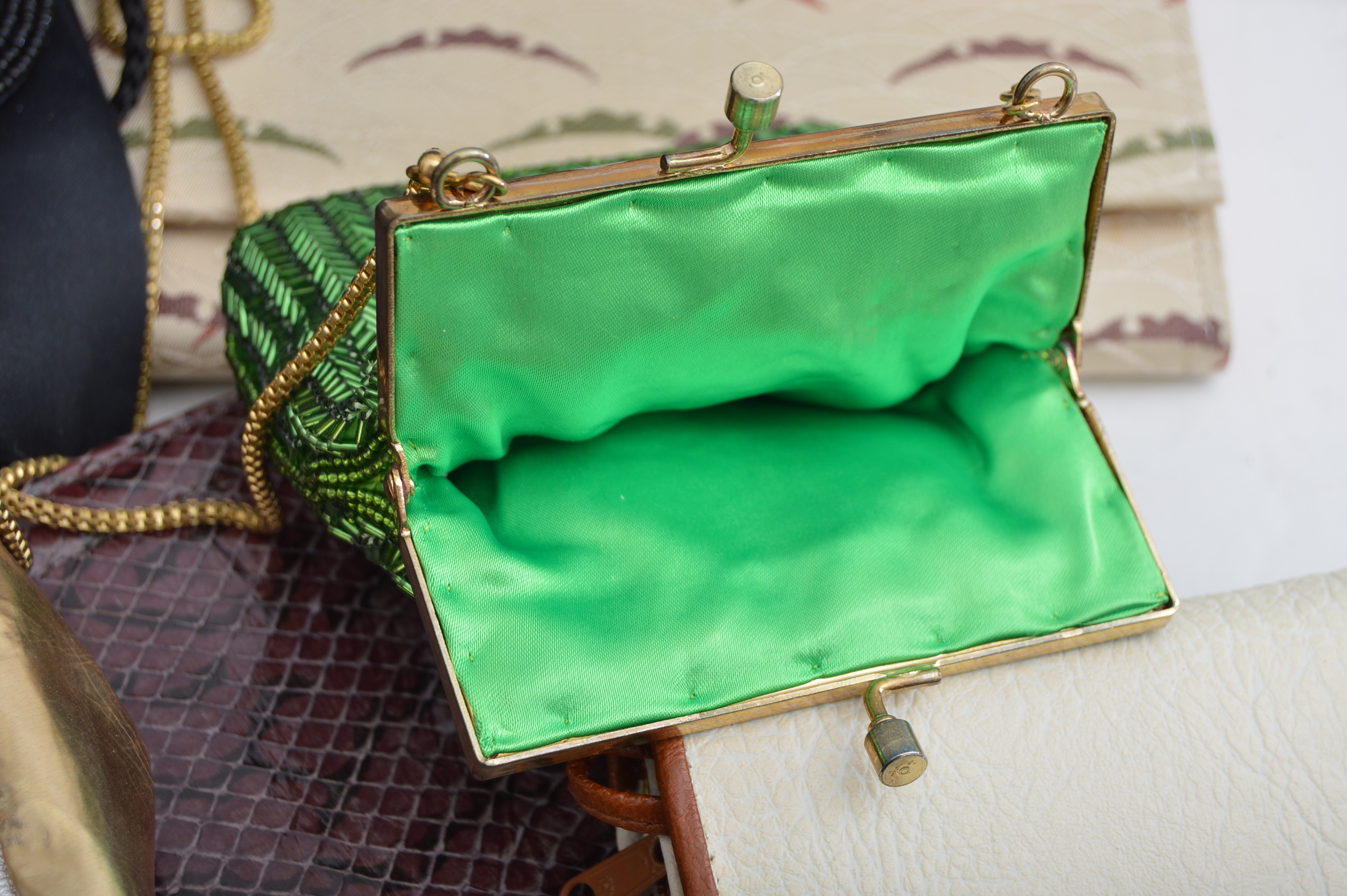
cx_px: 674
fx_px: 2804
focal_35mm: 75
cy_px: 448
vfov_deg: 18.1
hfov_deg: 27.0
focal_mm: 50
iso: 200
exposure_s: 1/200
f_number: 5.6
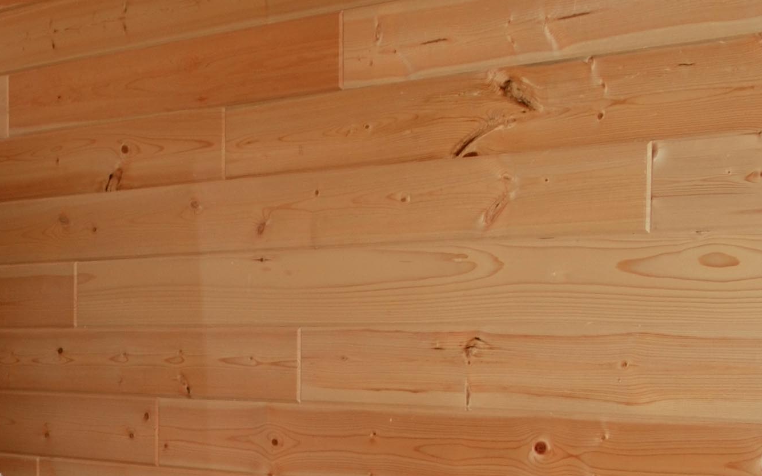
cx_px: -22
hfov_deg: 24.5
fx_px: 1661
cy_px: 512
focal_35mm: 80
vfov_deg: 15.9
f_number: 3.5
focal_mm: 18
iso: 125
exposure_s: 1/60
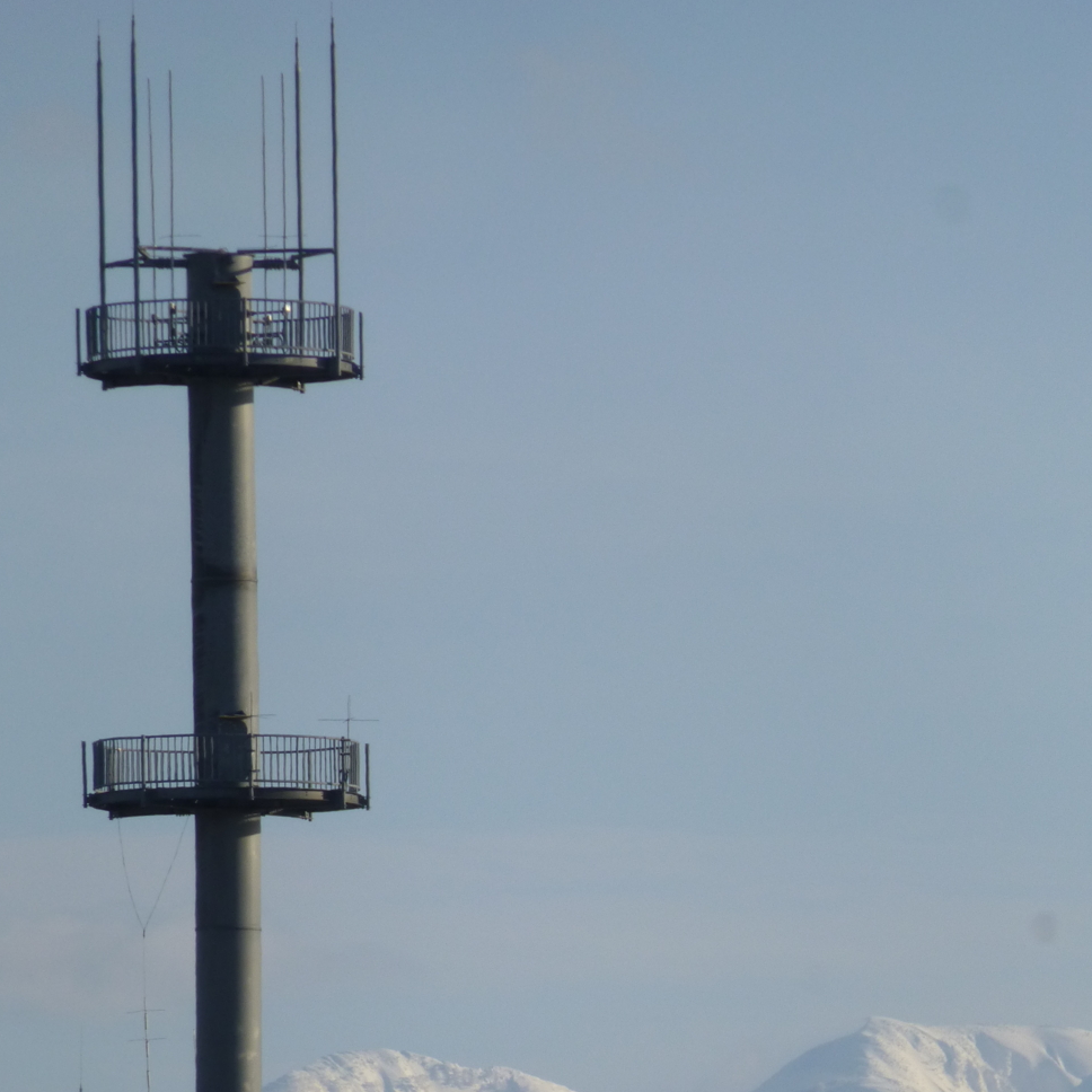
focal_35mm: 701
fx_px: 25019
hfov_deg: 2.5
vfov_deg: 2.5
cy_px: 889
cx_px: 511
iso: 100
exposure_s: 1/500
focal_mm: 86
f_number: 6.4
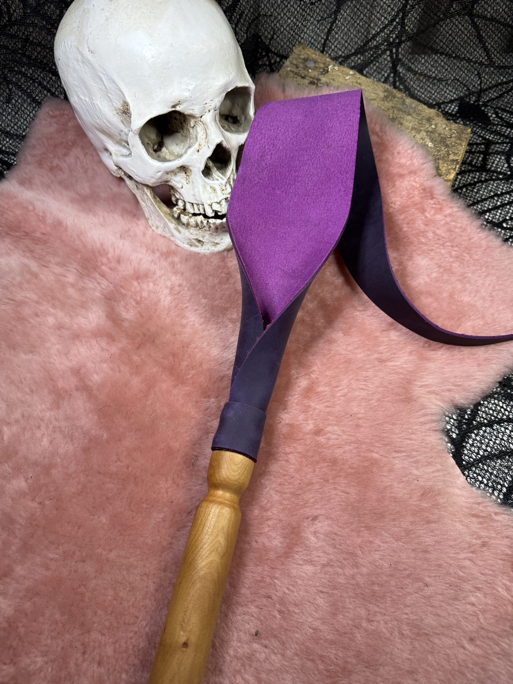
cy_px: 342
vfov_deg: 71.6
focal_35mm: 24
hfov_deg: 56.8
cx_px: 256
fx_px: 474
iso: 200
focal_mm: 6.76
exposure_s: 1/100
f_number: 1.78
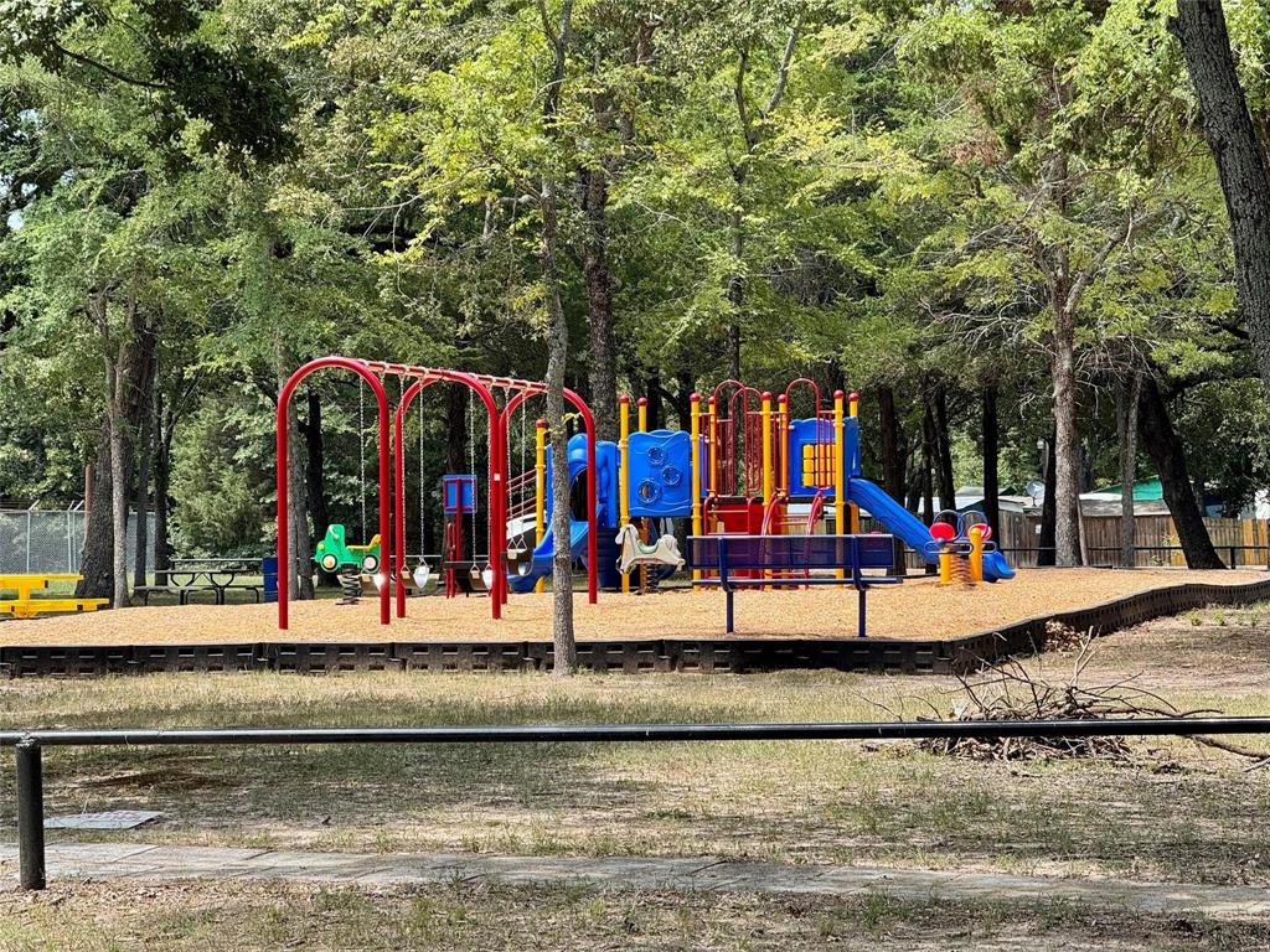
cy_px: 476
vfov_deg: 12.3
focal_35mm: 120
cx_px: 635
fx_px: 4403
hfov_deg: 16.4
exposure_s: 1/334
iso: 50
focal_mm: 15.66
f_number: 2.8
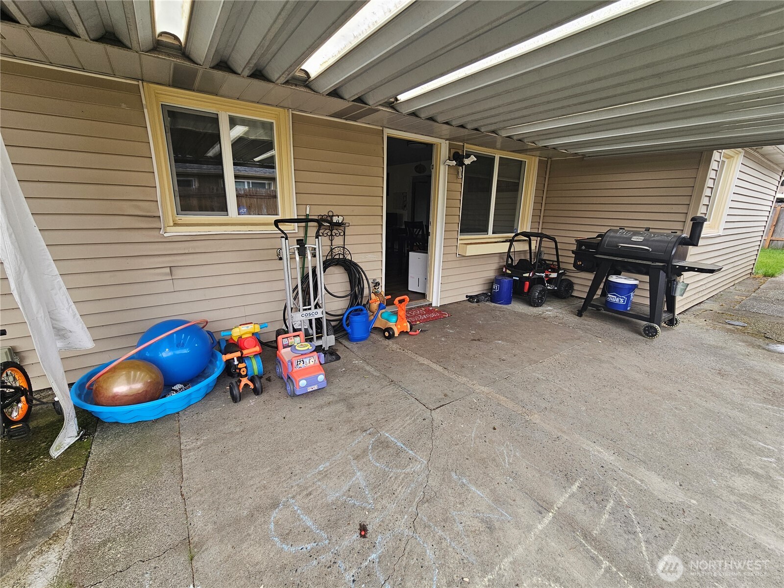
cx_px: 392
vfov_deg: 89.9
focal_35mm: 13
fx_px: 294
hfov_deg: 106.2
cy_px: 294
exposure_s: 1/120
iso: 64
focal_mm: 2.2
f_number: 2.2
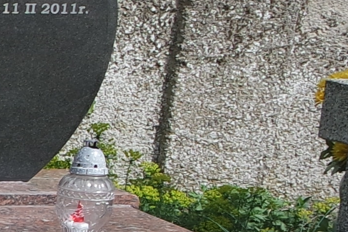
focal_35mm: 185
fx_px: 1788
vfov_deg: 7.3
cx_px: -916
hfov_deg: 8.1
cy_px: 331
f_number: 6.3
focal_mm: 16
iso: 100
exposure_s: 1/250
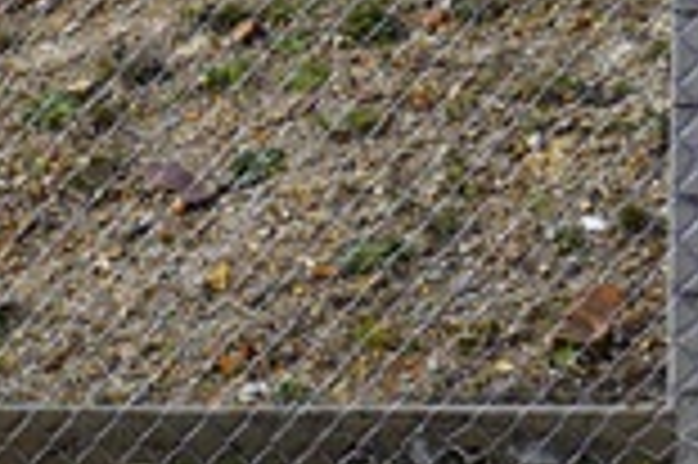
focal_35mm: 225
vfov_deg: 6.0
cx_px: -500
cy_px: -399
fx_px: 4350
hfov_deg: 8.8
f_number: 9
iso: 100
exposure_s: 1/320
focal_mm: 29
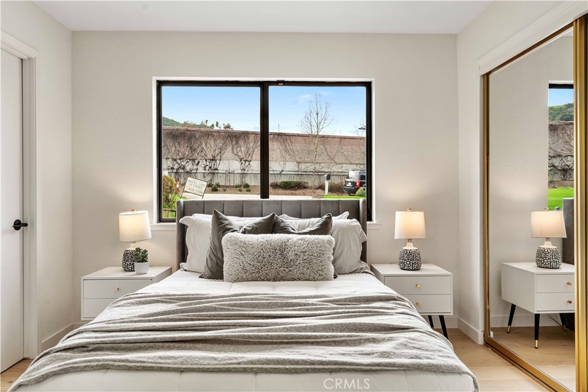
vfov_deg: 53.1
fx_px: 392
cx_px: 294
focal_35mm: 24
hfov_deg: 73.8
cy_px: 196
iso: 640
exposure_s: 1/20
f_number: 9
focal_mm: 24
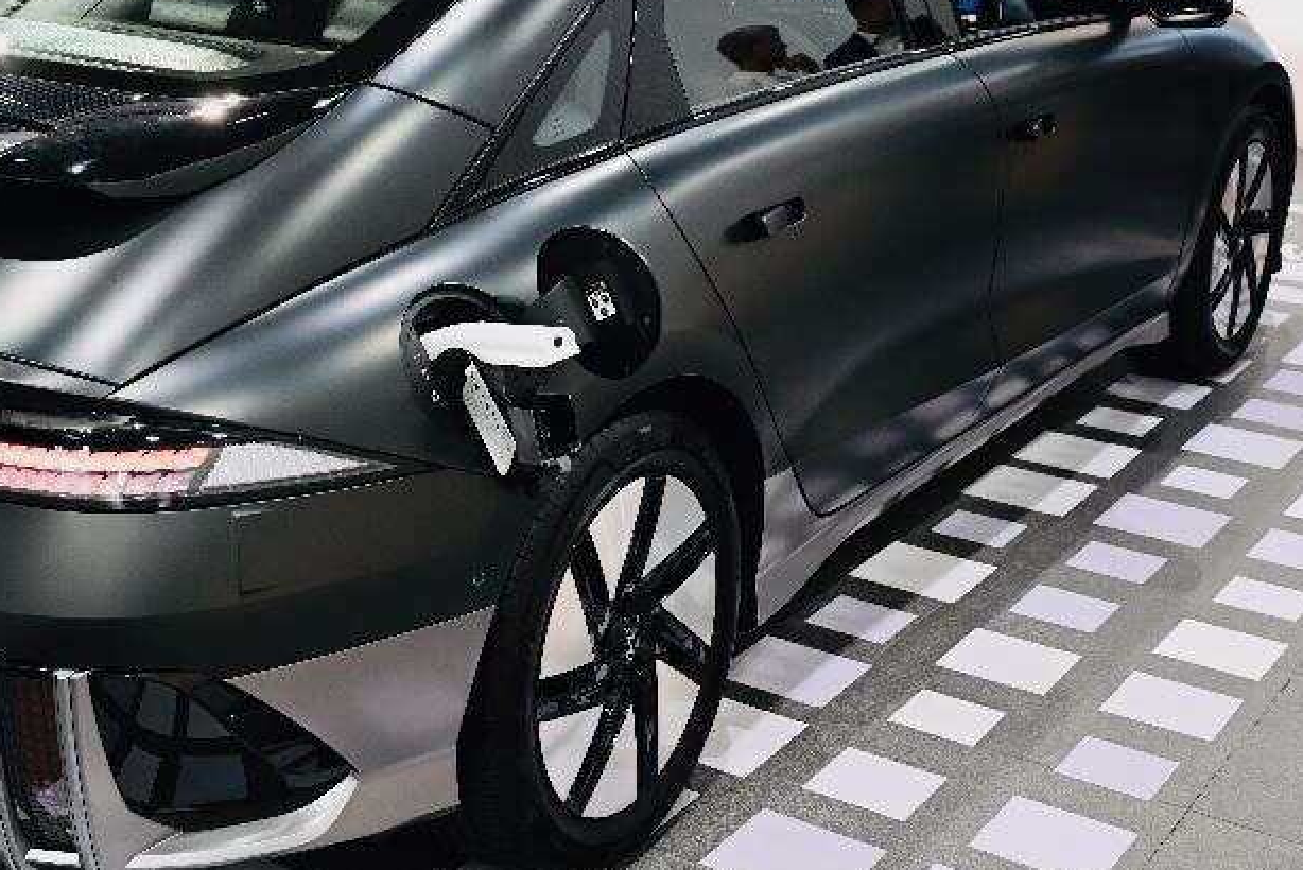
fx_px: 2022
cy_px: 251
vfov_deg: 24.1
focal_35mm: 56
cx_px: 329
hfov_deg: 35.0
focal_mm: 33.5
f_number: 5.6
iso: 640
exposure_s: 1/50
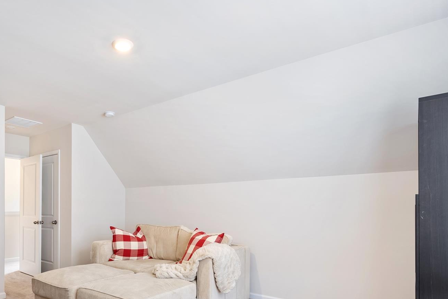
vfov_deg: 55.8
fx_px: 274
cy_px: 205
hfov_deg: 76.8
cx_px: 161
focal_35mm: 22
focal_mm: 14
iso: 100
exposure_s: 2
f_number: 10
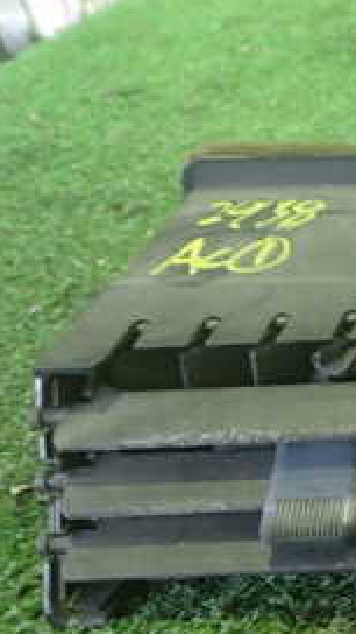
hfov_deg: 14.4
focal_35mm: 72
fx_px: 1208
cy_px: 427
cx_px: 677
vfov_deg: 29.1
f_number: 2.3
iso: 800
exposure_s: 1/25
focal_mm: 5.4
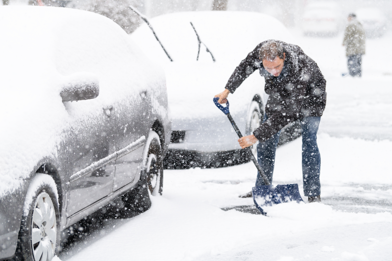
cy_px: 130
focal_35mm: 120
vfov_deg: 11.4
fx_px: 1307
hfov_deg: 17.1
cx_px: 196
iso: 200
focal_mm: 120
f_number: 4
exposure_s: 1/500
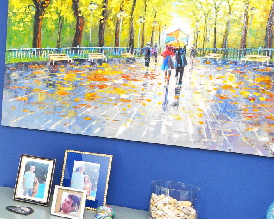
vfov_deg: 25.8
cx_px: -152
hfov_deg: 24.1
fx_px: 478
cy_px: 116
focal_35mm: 59
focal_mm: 14
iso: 640
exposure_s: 1/160
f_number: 6.3
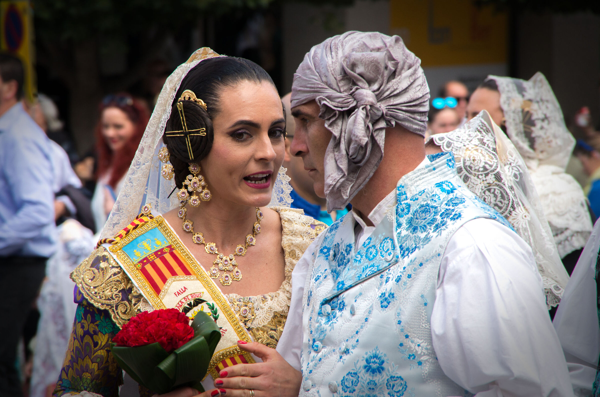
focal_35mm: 202
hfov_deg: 10.2
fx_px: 3368
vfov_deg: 6.8
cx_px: 300
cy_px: 198
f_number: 7.1
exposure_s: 1/500
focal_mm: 135
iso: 400
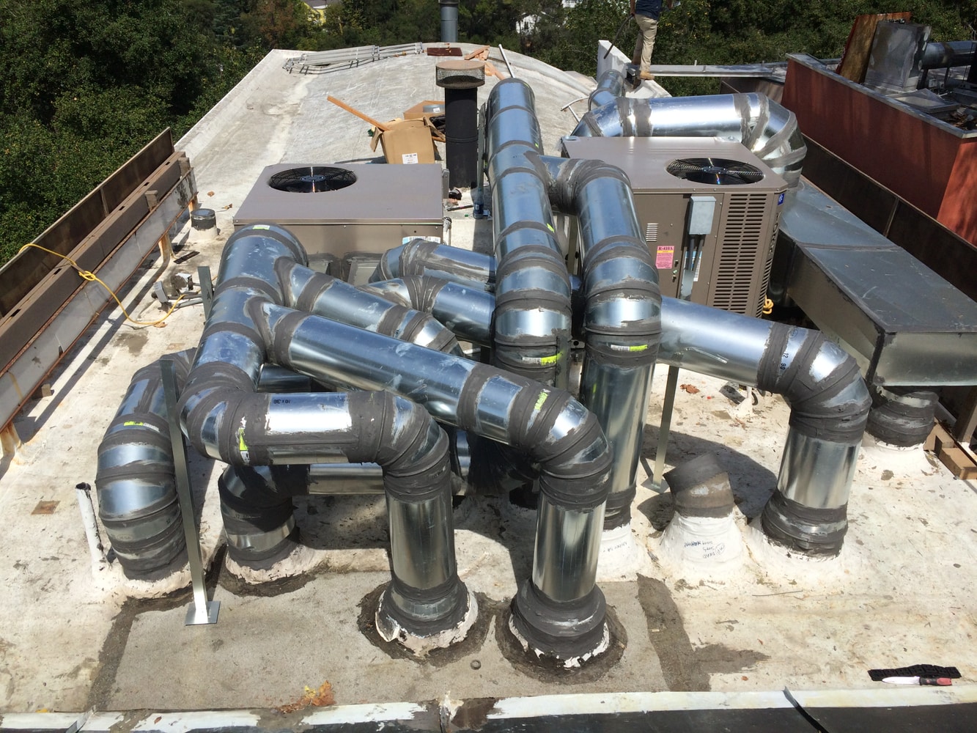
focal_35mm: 29
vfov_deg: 48.2
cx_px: 488
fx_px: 819
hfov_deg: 61.7
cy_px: 366
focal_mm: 4.15
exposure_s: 1/3731
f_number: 2.2
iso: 32
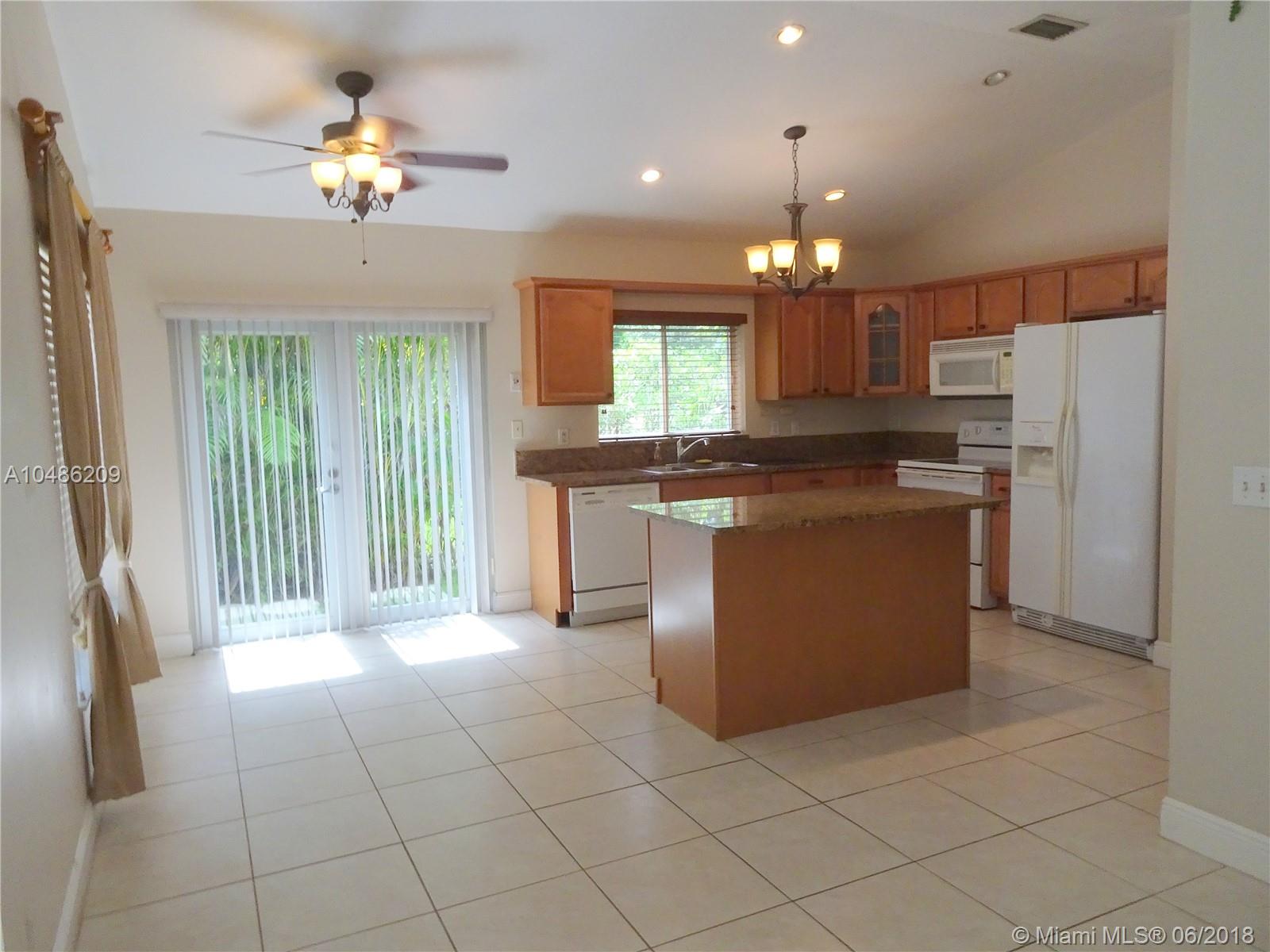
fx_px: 881
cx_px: 635
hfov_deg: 71.6
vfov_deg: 56.8
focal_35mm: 24
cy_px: 476
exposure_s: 1/30
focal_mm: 4.1
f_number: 8
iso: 250
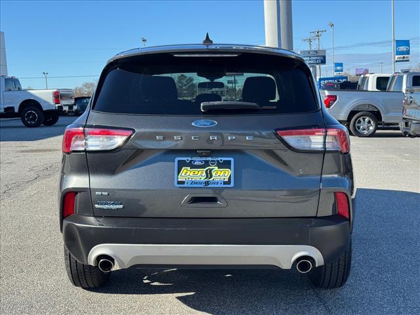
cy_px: 158
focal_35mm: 48
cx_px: 210
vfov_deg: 30.3
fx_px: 582
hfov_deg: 39.7
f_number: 1.78
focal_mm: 6.76
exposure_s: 1/1818
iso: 64
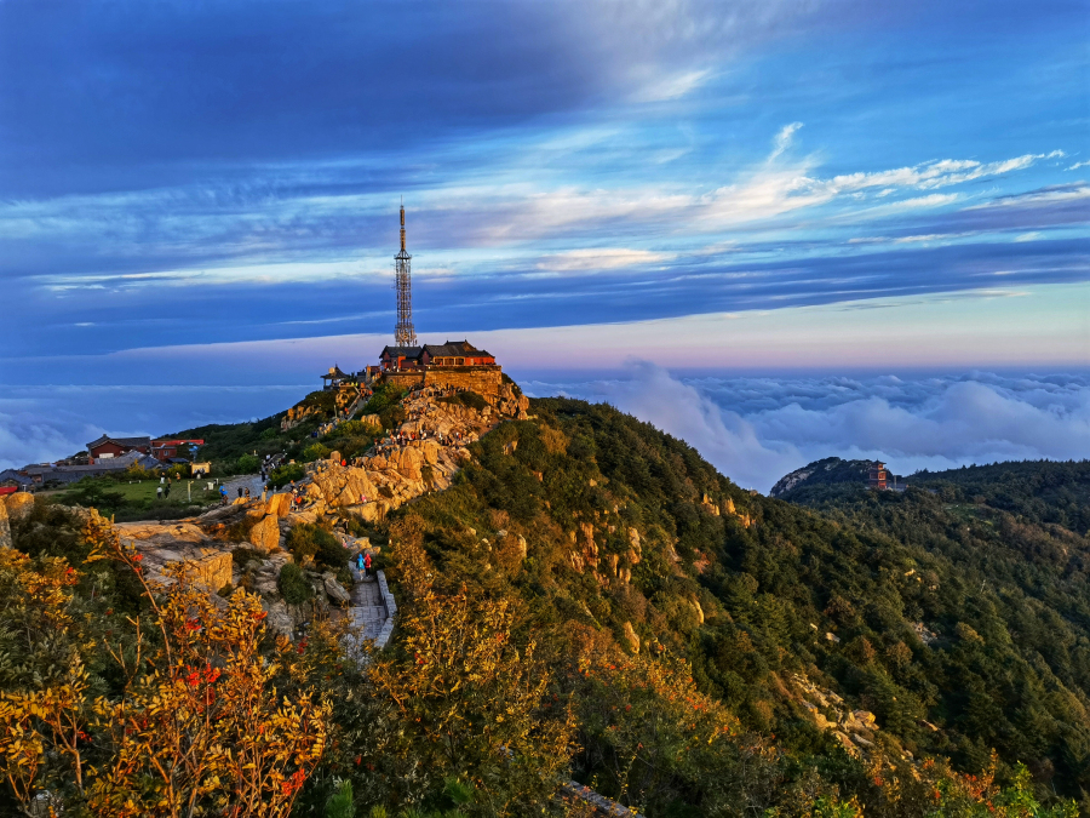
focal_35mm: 32
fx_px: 1008
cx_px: 545
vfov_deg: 44.2
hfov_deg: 56.8
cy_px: 409
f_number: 1.9
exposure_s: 1/245
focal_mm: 6.67
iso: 50
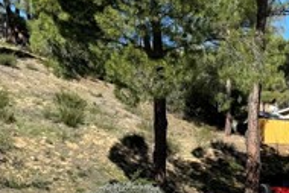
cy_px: 187
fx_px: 675
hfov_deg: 22.1
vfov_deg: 16.0
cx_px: 356
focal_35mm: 84
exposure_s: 1/3802
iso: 80
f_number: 1.78
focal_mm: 6.76
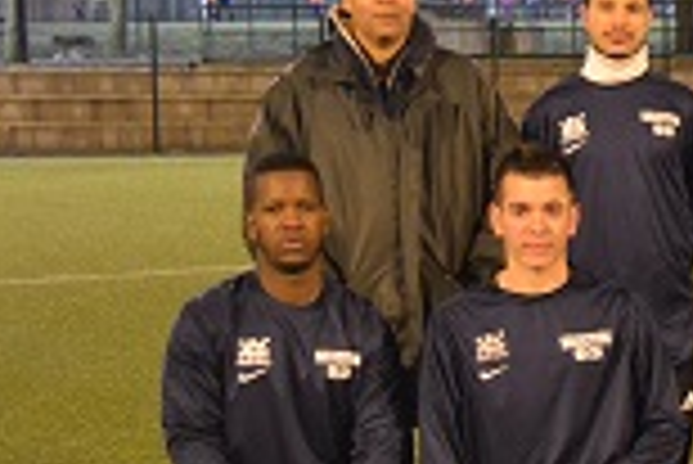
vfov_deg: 8.9
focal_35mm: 153
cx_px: 986
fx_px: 2957
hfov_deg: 12.8
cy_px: 356
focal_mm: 35
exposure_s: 1/15
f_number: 5
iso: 3200
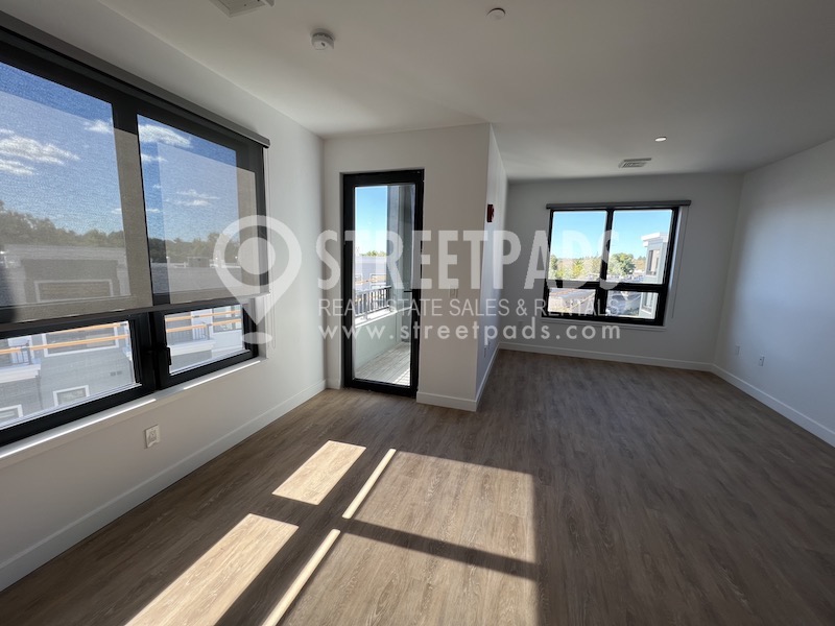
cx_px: 418
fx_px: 314
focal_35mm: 13
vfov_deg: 89.9
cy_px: 313
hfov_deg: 106.2
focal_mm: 1.57
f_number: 1.8
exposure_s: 1/170
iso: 32
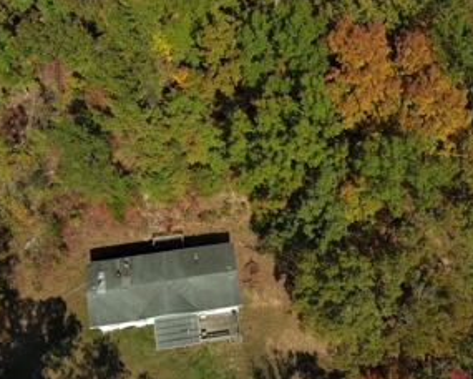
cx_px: 267
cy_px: 246
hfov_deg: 42.8
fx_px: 602
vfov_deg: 34.6
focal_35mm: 43
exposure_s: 1/160
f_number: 11
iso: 100
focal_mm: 10.57
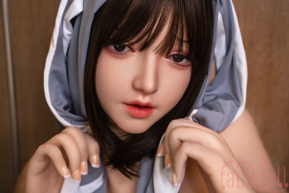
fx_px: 425
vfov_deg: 25.5
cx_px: 144
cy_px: 96
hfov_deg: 37.5
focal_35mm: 53
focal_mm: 53
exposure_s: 1/80
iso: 100
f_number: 4
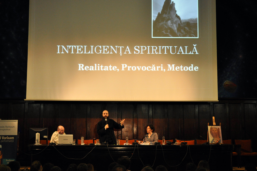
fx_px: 428
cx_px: 128
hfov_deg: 33.4
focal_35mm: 60
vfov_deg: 22.6
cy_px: 86
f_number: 3.5
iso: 1600
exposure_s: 1/100
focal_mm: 40
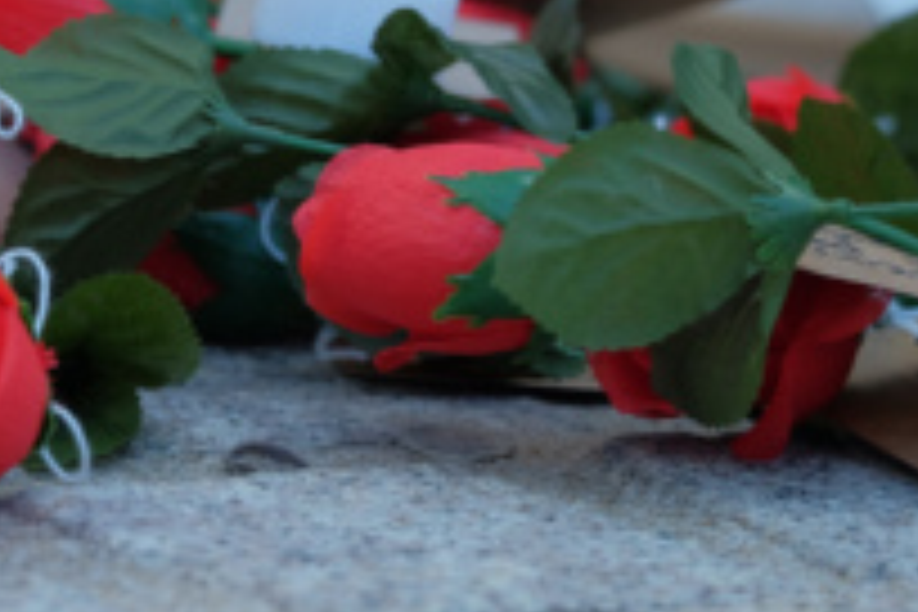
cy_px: 191
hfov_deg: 10.9
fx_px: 4794
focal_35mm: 188
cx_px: 171
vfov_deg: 7.3
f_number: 4.5
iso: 400
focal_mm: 63.8
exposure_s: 1/200
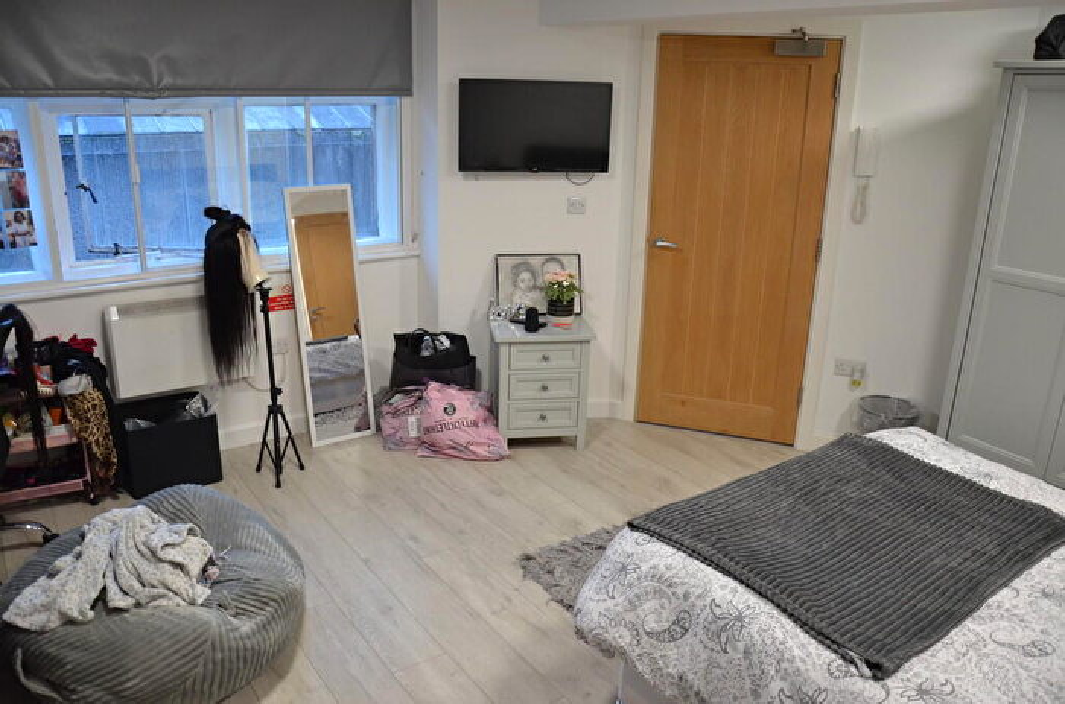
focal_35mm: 27
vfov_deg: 47.7
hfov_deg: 67.5
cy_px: 352
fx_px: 797
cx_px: 532
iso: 720
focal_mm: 18
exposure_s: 1/60
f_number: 4
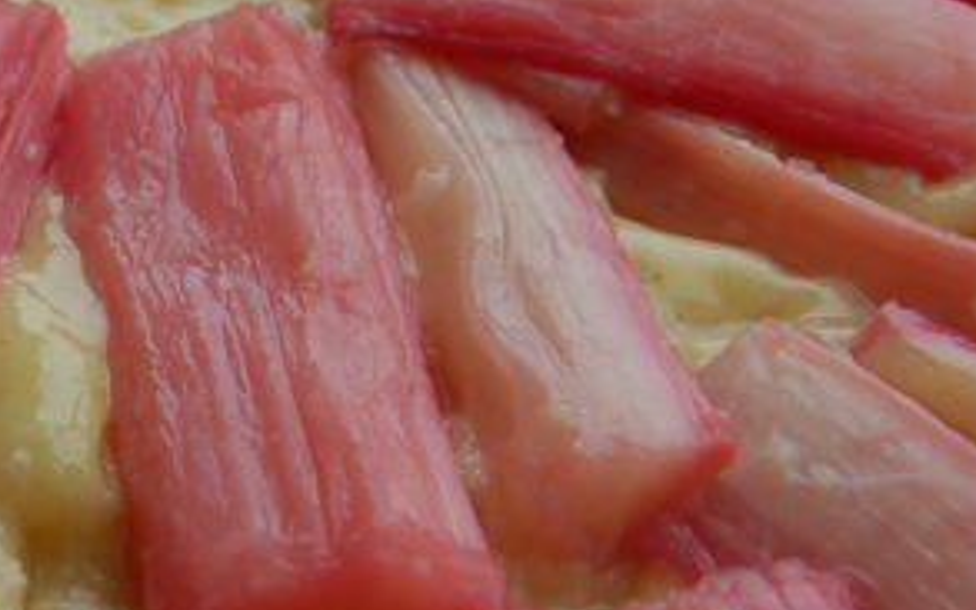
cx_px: -240
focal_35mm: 160
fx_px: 4255
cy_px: 275
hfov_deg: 12.7
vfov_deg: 8.2
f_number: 9
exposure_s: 1/100
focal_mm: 30
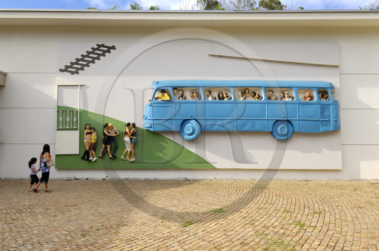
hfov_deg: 57.3
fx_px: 347
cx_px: 190
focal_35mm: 33
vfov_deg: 39.9
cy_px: 126
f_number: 10
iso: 100
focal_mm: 22
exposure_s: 1/80
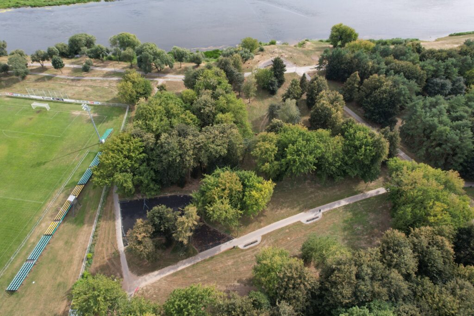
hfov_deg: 78.6
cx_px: 237
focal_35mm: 22
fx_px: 290
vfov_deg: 57.2
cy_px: 158
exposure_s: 1/640
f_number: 2.8
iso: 100
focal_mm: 8.38
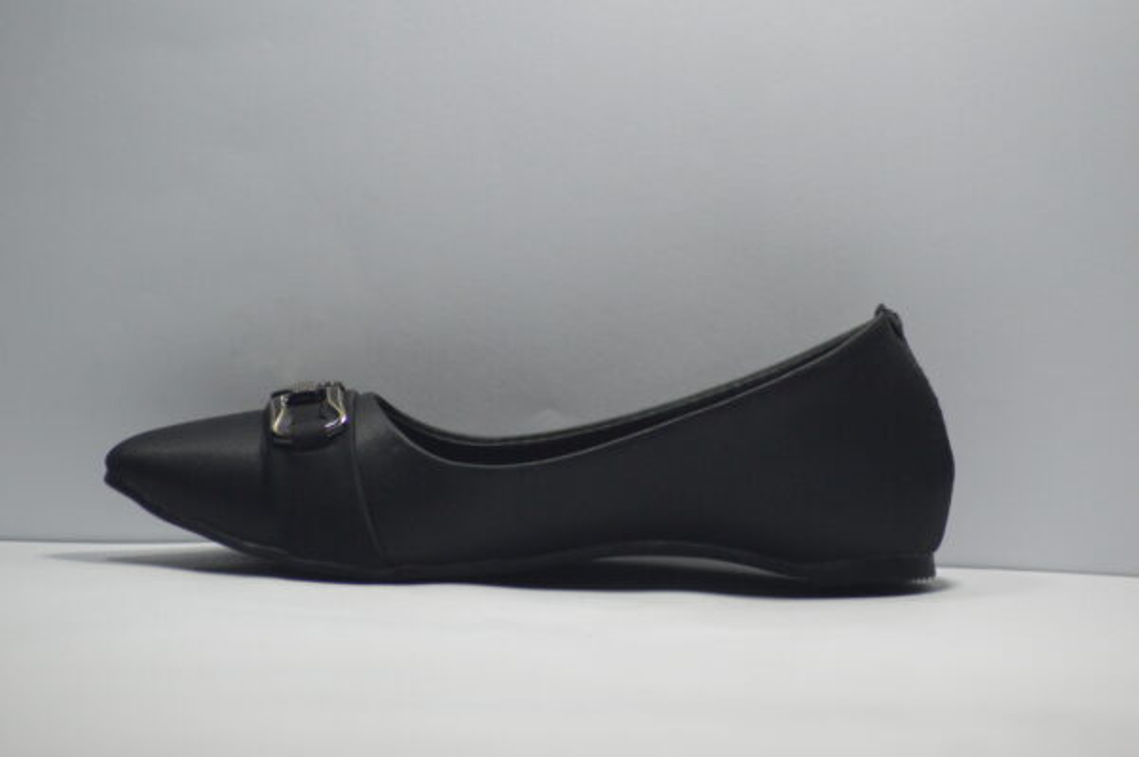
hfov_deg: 7.0
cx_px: 570
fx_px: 9247
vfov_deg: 4.7
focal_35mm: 292
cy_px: 378
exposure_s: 1/500
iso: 1800
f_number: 4.8
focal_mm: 195
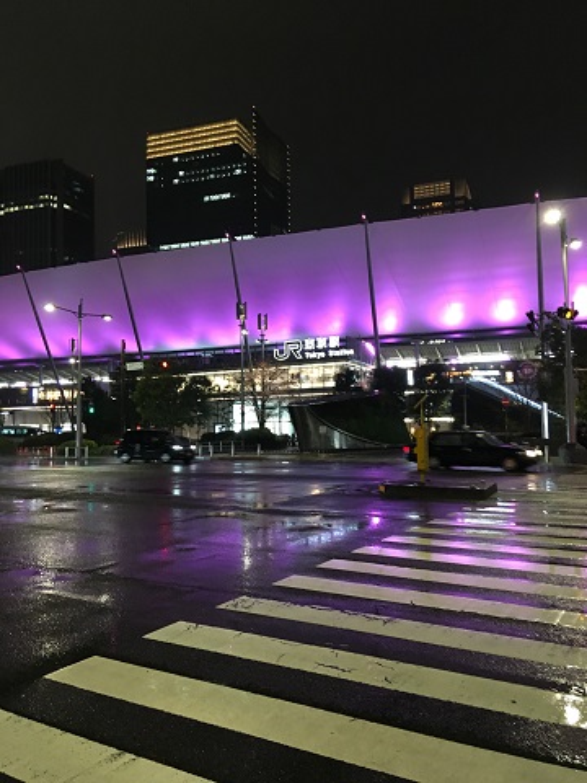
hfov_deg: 48.2
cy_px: 392
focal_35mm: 29
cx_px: 294
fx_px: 656
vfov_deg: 61.7
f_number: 2.2
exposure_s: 1/17
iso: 200
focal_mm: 4.15
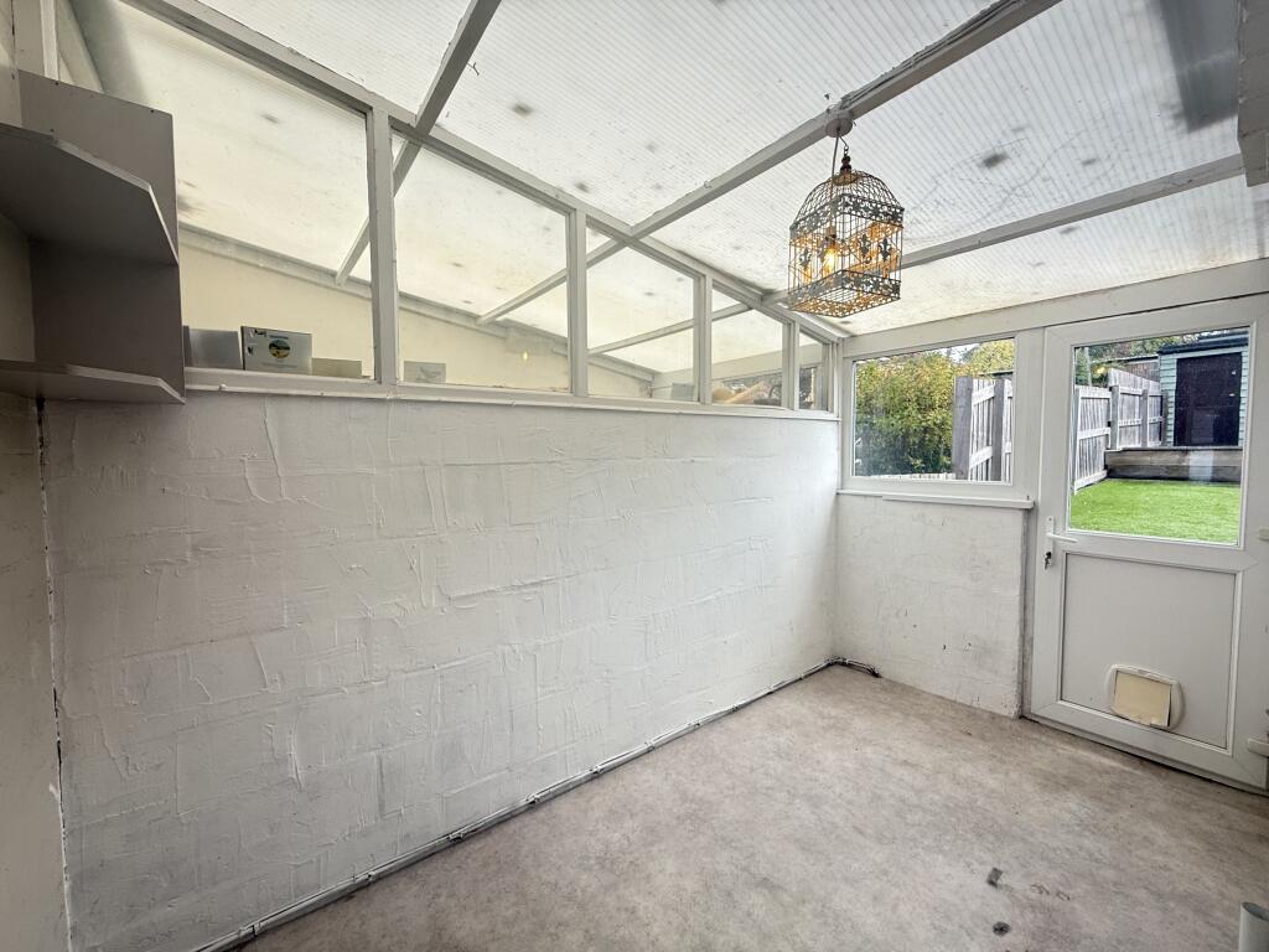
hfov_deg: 102.1
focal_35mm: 14
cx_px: 634
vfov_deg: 85.7
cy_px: 476
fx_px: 513
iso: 50
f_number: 2.2
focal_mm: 2.22
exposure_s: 1/127
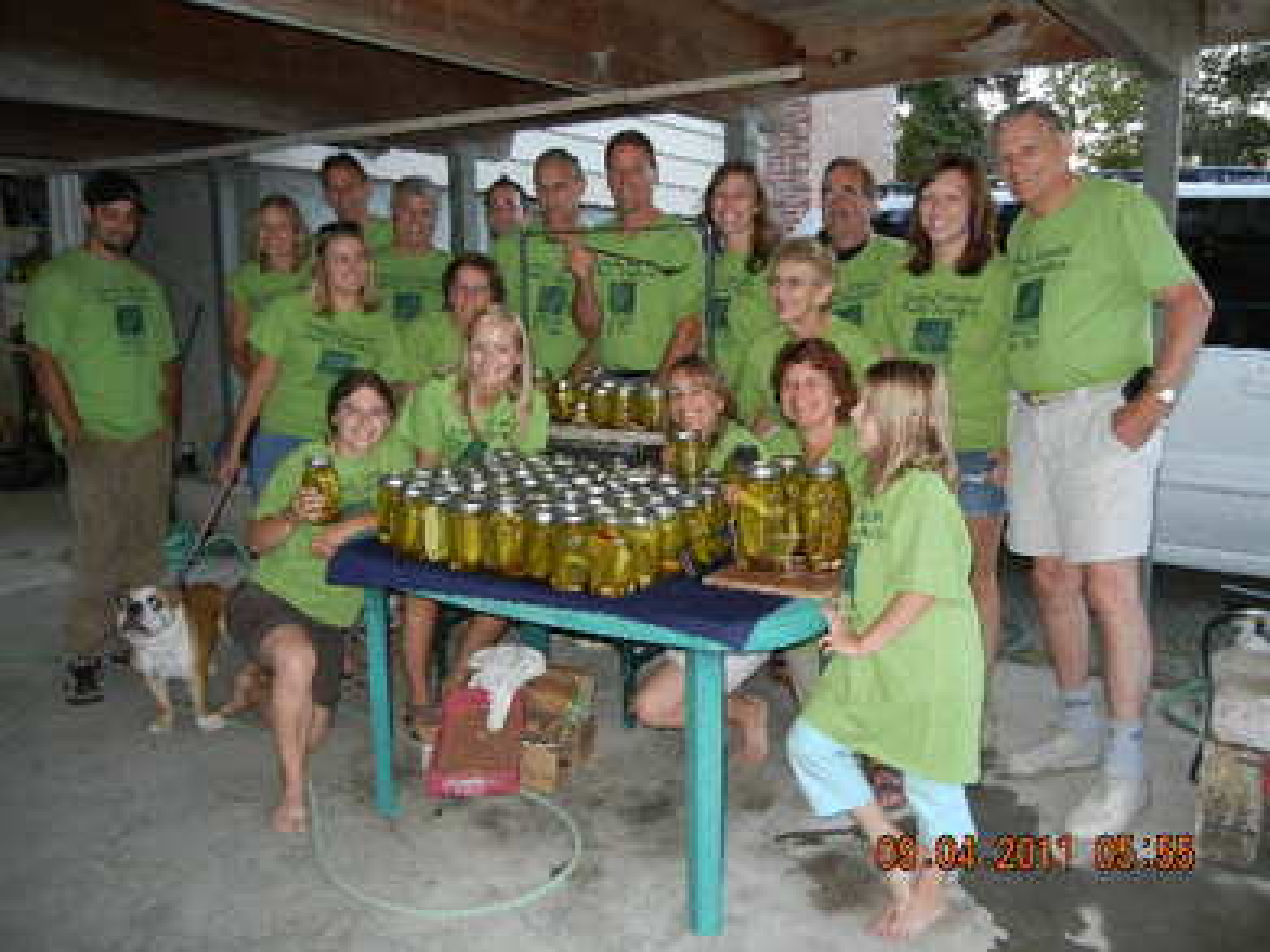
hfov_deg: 60.0
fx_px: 1100
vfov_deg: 46.8
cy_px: 476
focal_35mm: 30
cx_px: 635
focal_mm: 5.4
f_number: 3.5
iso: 407
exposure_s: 1/30
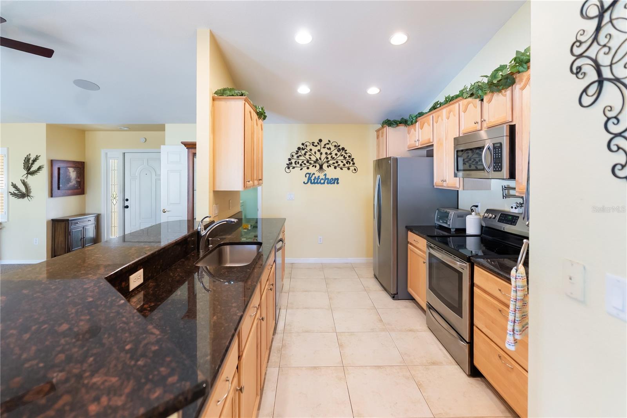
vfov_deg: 73.8
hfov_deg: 96.7
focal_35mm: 16
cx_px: 314
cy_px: 209
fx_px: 279
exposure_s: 1/60
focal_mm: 16
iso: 500
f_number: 2.8
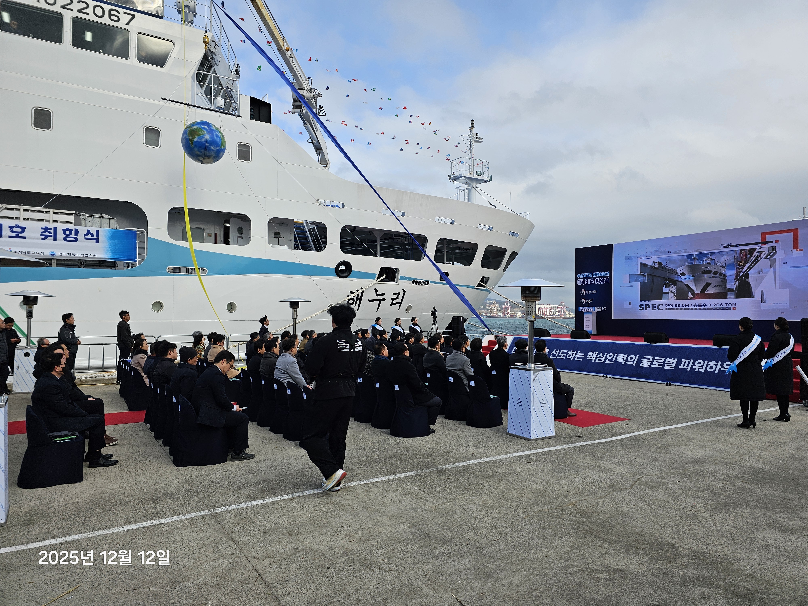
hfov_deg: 73.9
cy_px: 303
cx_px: 404
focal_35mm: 23
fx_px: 537
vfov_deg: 58.9
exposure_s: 1/769
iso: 10
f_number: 1.7
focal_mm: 6.3
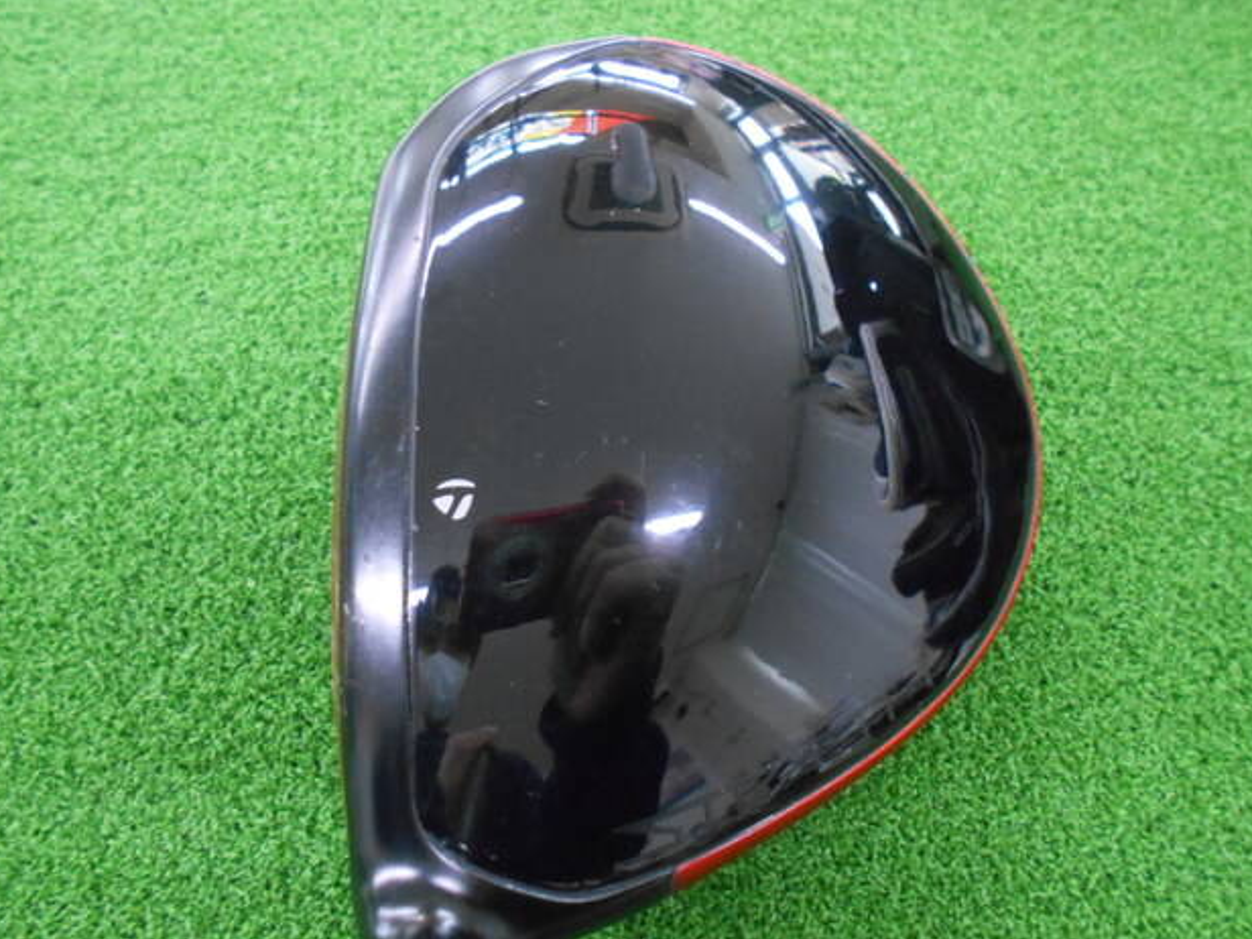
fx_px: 977
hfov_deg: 65.3
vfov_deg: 51.4
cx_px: 624
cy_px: 467
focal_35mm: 27
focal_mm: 4.6
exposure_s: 1/40
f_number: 3.2
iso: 800
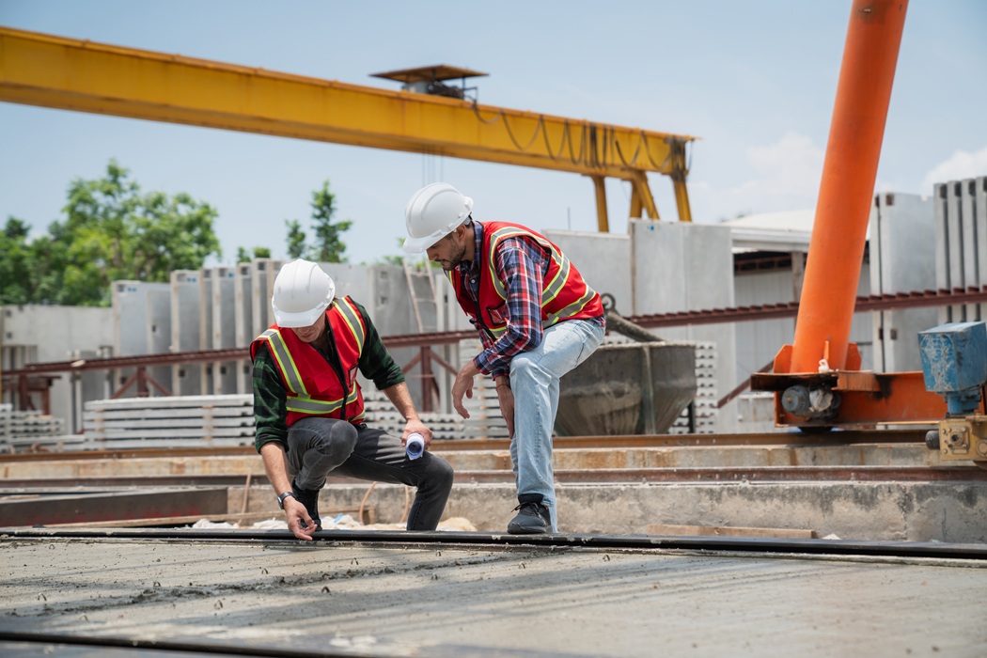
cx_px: 494
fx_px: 1919
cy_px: 329
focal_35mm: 70
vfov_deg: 19.5
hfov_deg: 28.8
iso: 320
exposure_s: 1/4000
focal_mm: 70
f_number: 3.5
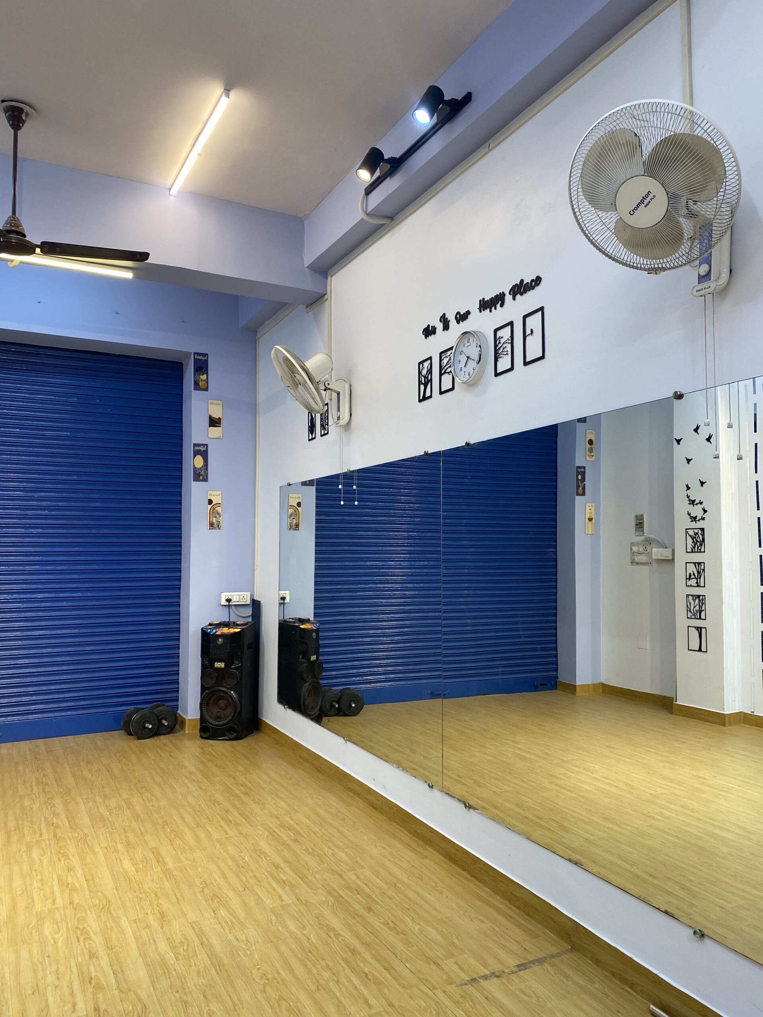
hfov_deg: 53.1
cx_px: 382
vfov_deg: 67.3
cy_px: 508
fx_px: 764
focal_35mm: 26
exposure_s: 1/100
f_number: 1.8
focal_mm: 4.25
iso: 100
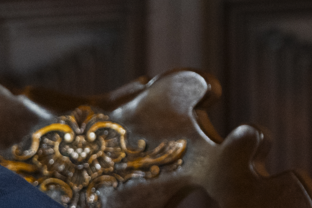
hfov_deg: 3.5
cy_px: 316
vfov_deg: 2.3
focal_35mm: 596
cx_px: -63
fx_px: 5165
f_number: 4
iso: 4000
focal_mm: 144
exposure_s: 1/160
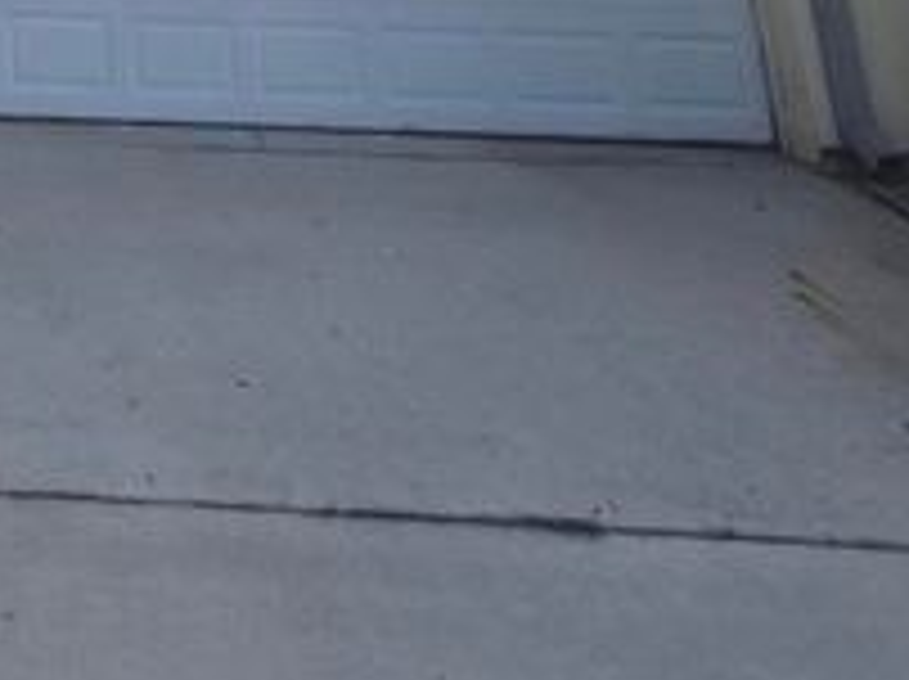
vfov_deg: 19.5
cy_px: -664
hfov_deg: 36.3
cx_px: -122
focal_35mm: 43
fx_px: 1128
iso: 50
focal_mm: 1.74
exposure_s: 1/1028
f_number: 2.2
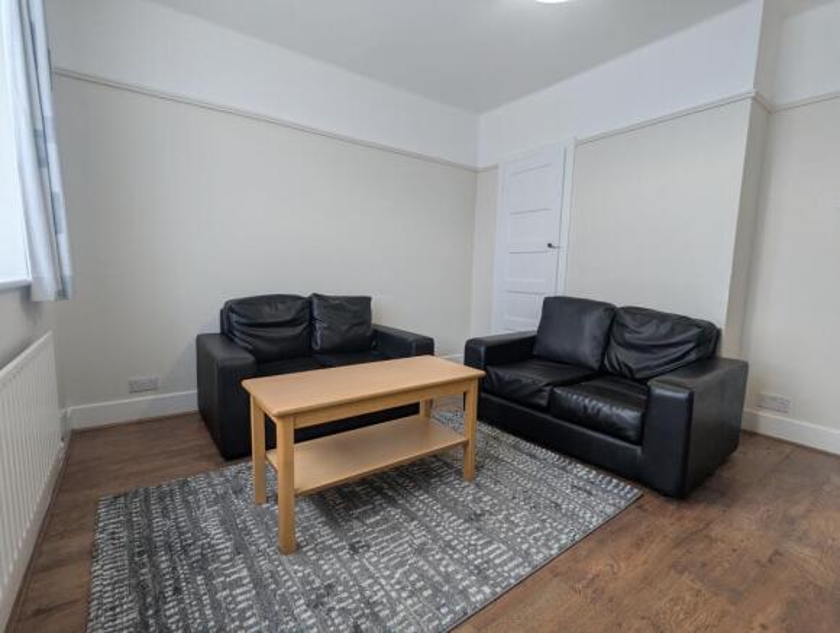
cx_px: 420
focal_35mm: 16
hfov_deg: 94.4
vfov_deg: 78.3
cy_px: 316
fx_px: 389
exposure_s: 1/77.1
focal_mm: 2.35
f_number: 2.2
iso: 119
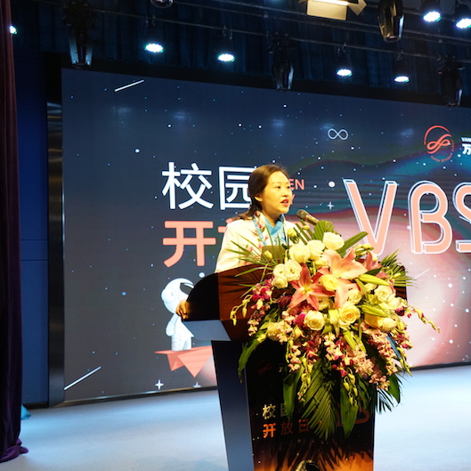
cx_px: 329
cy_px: 235
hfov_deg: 37.0
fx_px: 693
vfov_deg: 37.6
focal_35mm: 45
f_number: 4
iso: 1600
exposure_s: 1/125
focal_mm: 35
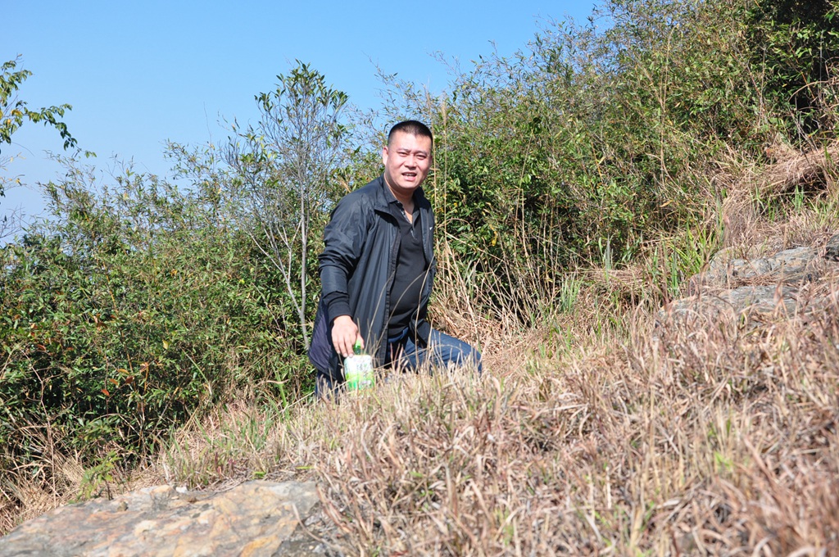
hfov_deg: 43.7
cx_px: 420
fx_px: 1047
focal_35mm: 45
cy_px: 278
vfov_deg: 29.8
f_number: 8
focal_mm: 30
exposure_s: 1/500
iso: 250
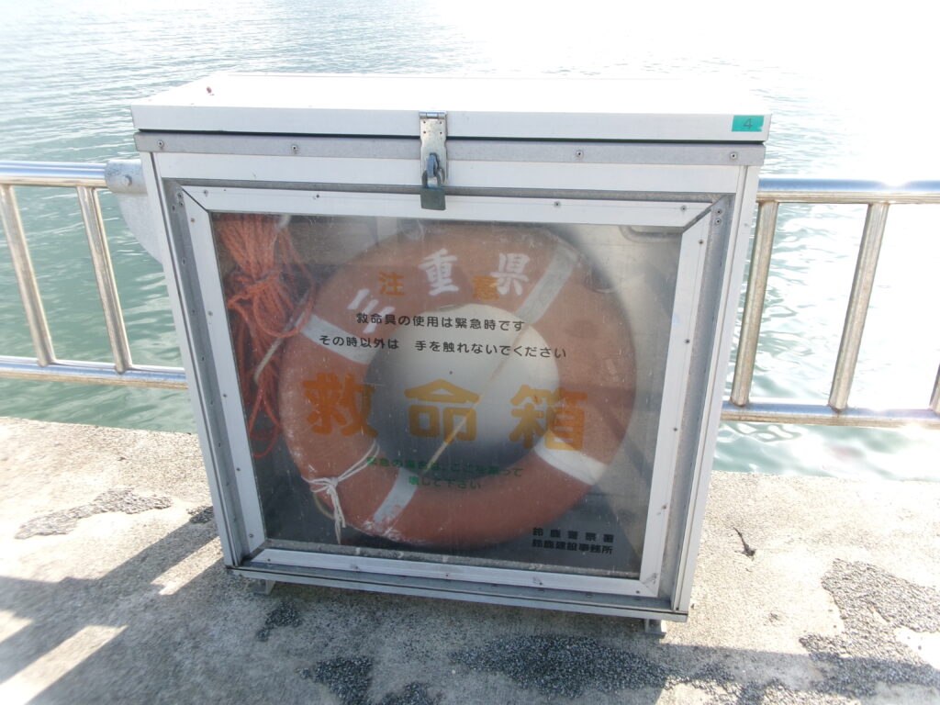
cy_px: 352
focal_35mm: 28
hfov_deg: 63.4
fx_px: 760
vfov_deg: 49.7
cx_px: 470
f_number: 10.8
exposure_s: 1/45
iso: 100
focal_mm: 5.1
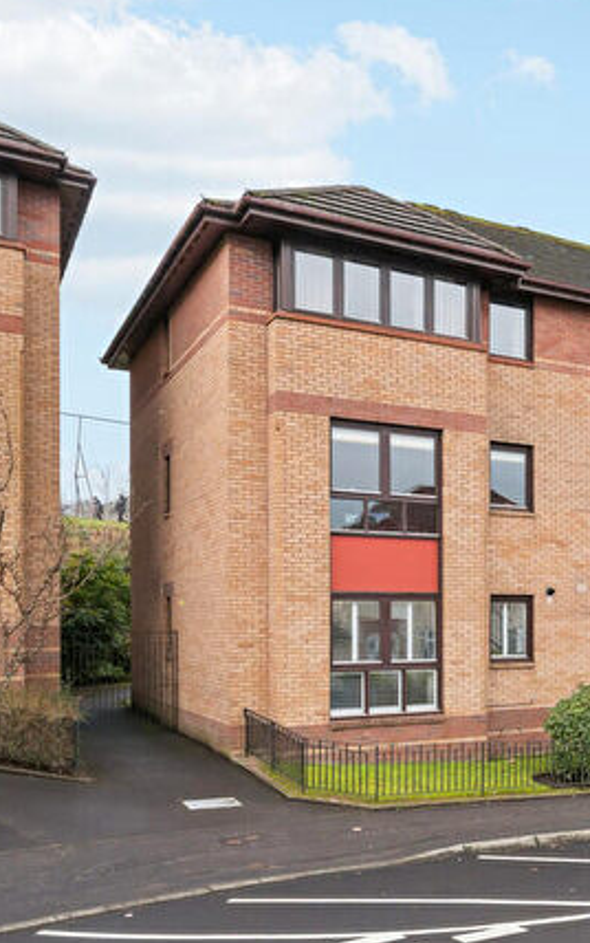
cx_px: 674
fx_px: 899
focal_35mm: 35
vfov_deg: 55.3
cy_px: 499
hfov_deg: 31.5
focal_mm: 14
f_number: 10
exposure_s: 1/100
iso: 500
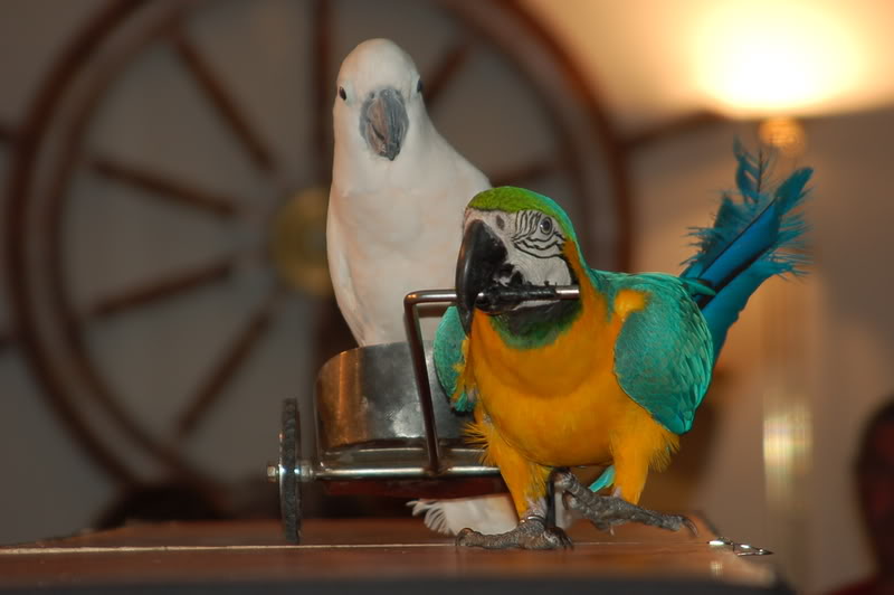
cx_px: 447
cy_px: 298
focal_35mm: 255
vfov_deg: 5.4
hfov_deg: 8.1
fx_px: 6327
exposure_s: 1/60
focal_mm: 170
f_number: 6.3
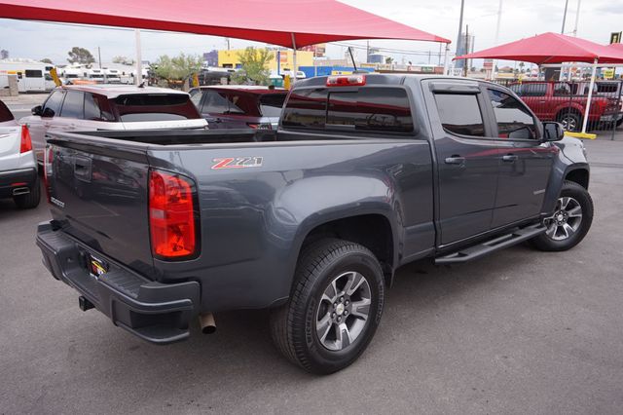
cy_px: 208
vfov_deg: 45.6
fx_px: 493
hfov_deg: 64.6
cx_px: 312
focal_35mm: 28
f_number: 6.3
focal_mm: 19
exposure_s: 1/125
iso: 100
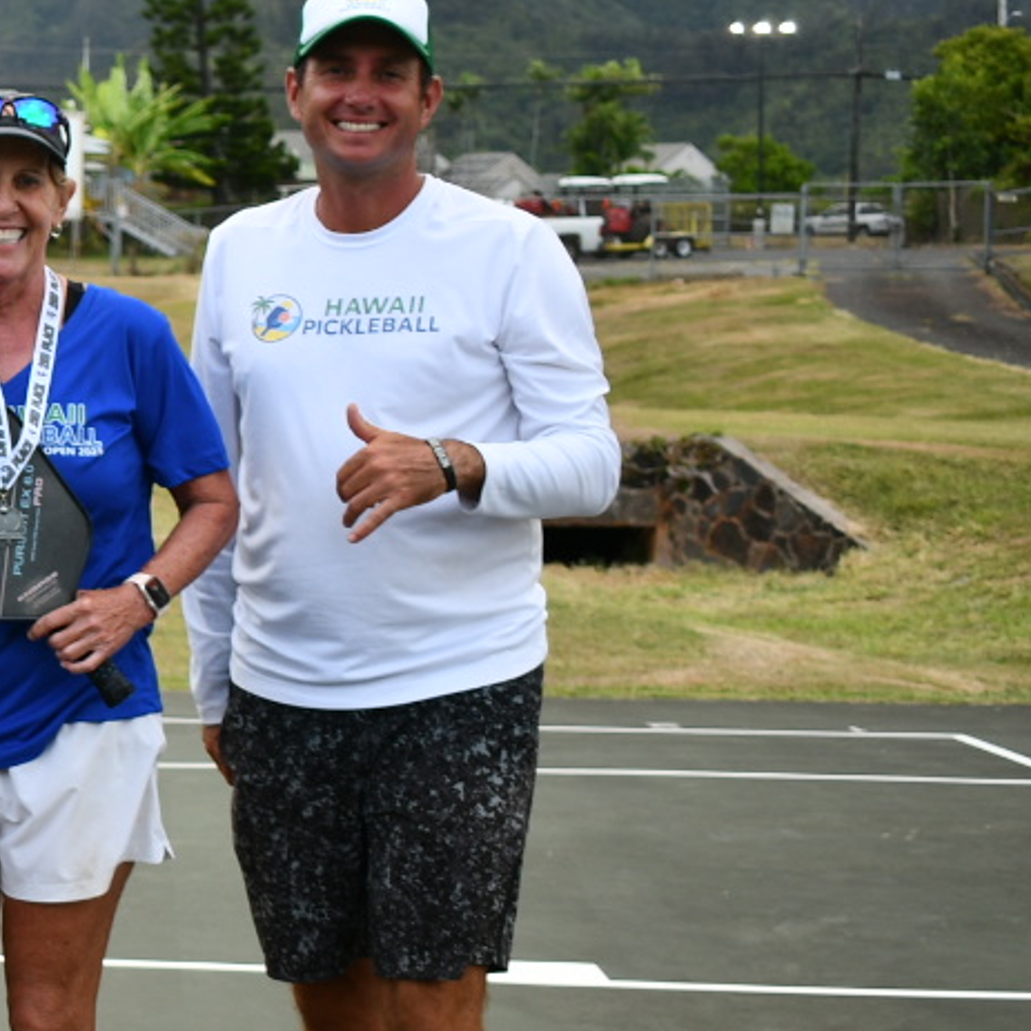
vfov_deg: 16.3
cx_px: -719
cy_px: 539
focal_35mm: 107
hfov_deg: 14.6
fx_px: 3606
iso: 100
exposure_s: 1/125
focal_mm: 24
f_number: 3.8
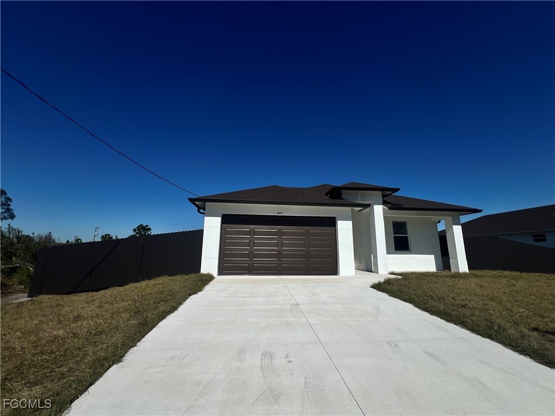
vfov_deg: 89.9
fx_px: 208
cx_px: 278
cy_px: 208
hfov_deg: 106.2
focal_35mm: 13
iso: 25
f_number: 1.8
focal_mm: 1.57
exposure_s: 1/6494
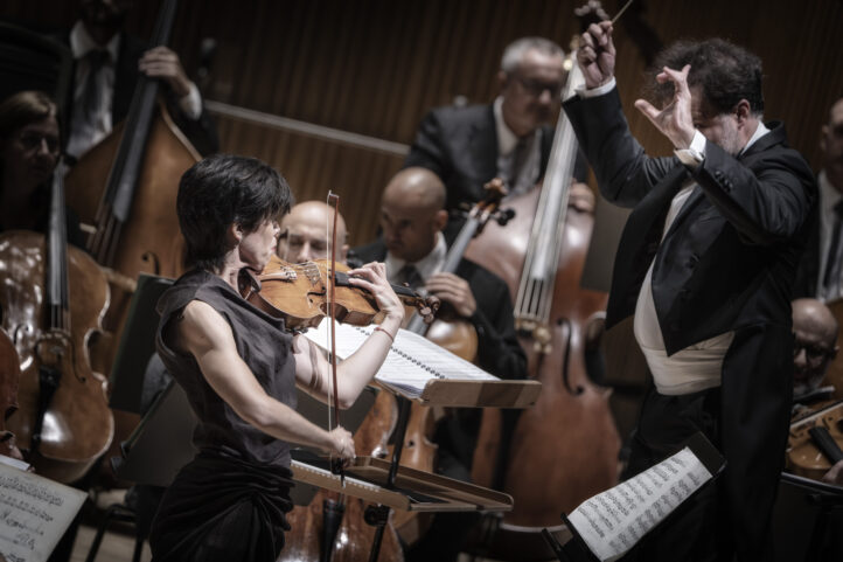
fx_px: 8404
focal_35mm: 359
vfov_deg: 3.8
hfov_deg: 5.7
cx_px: 422
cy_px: 281
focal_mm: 359
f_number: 6.3
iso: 4000
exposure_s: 1/400
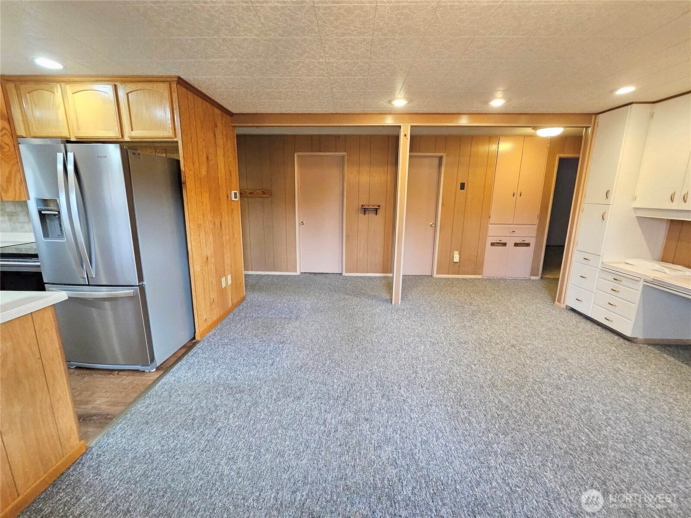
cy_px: 259
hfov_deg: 106.2
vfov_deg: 89.9
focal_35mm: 13
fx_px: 259
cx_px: 346
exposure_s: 1/60
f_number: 2.2
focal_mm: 1.7
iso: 400
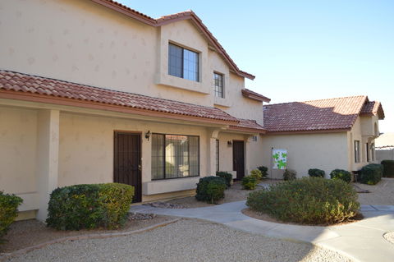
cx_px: 197
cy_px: 131
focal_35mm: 27
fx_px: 295
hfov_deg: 67.4
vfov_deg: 47.8
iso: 100
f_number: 4
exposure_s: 1/200
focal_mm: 18
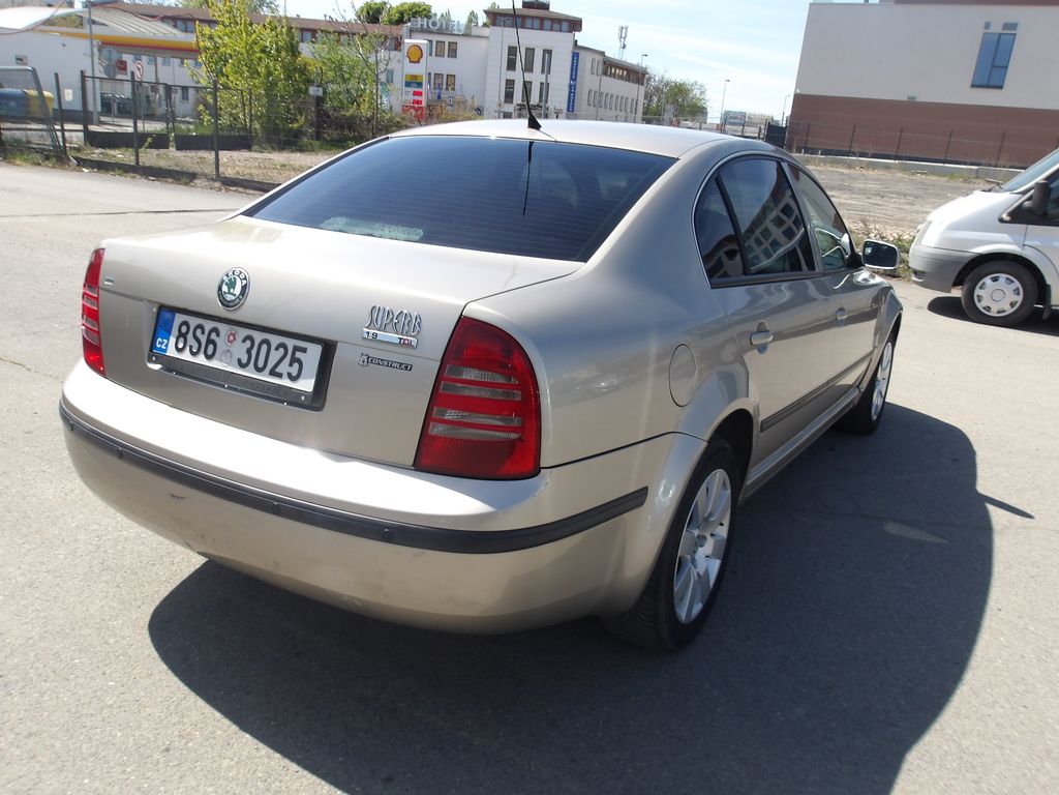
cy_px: 398
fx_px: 826
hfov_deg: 65.3
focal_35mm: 27
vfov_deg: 51.4
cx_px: 530
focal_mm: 4.9
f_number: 10.4
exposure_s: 1/85
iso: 100
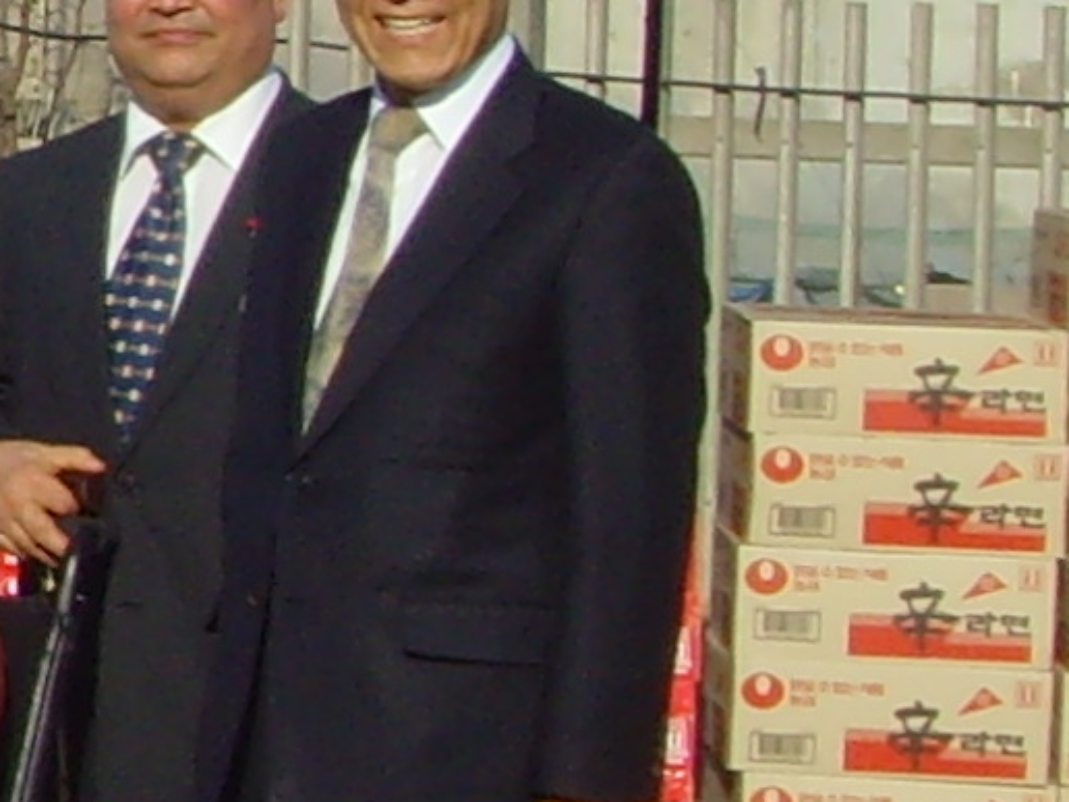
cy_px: 168
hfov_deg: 7.7
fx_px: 7165
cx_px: -1813
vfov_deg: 6.4
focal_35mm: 232
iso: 80
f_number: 6.3
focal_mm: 6.6
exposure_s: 1/350
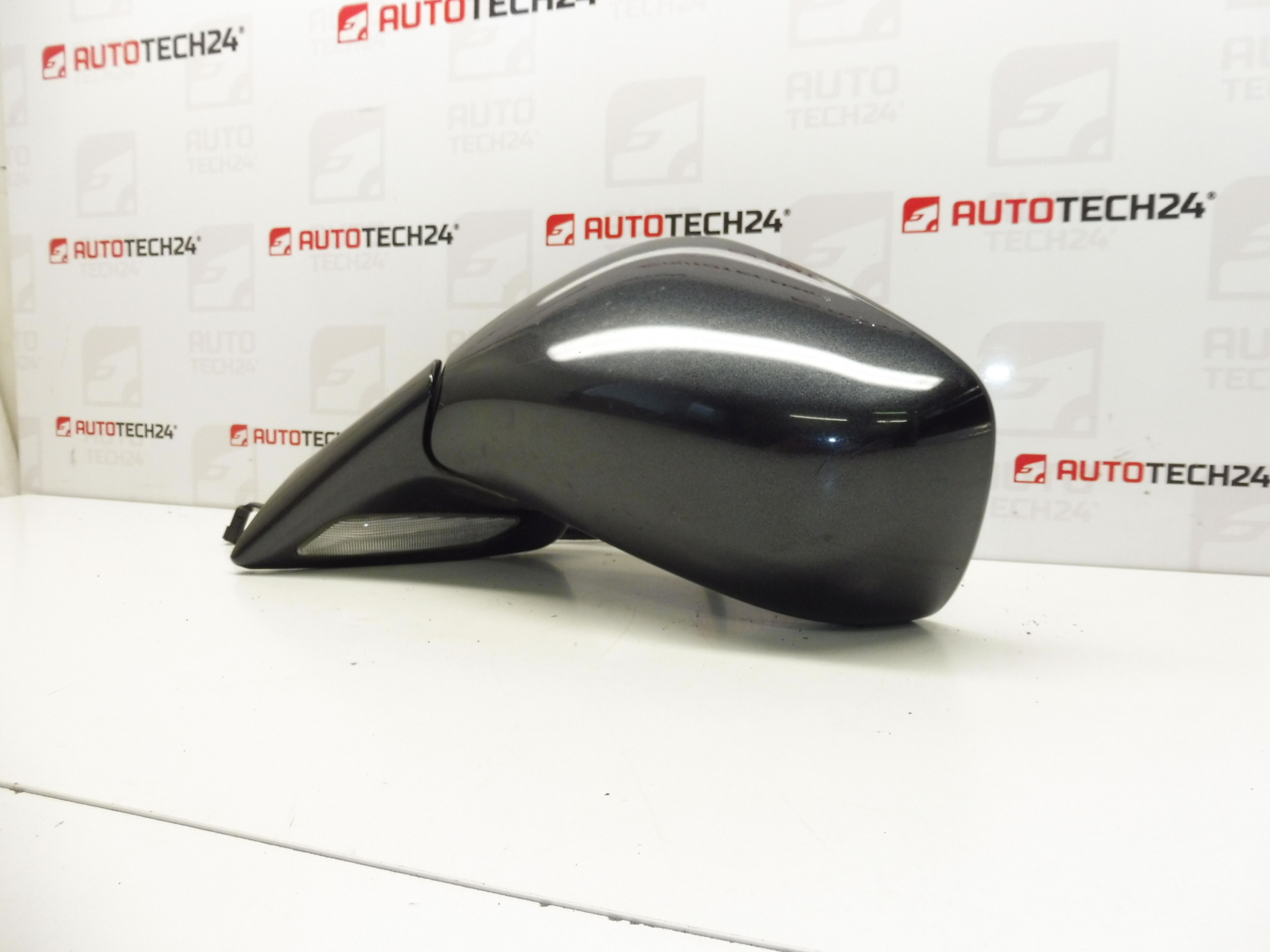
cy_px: 476
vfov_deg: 56.8
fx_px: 881
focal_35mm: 24
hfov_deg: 71.6
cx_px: 635
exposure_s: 1/60
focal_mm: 4.3
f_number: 3.5
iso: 200
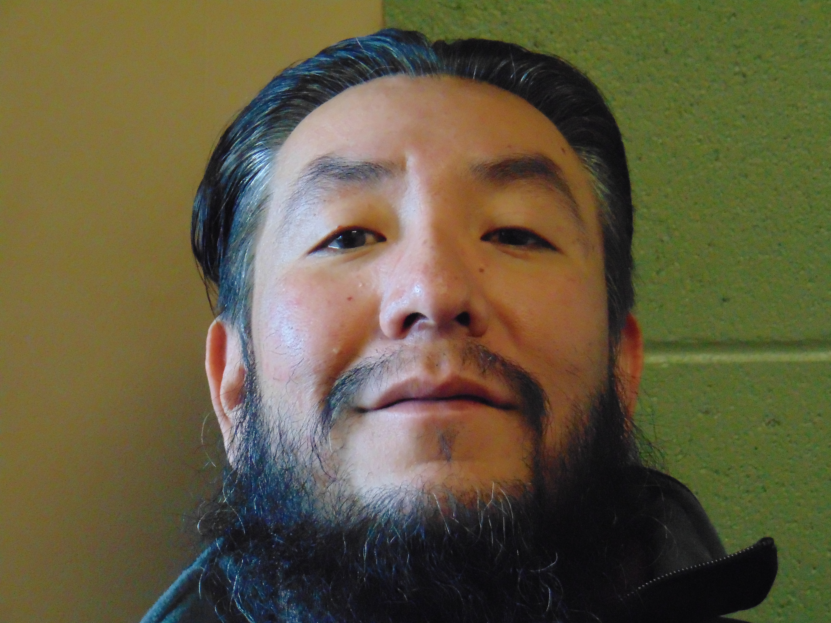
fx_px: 3937
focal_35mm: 164
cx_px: 416
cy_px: 312
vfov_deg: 9.1
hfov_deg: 12.0
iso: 800
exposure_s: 1/50
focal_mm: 29.5
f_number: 4
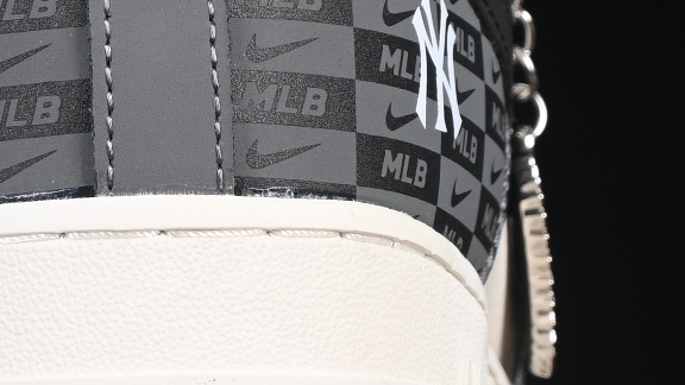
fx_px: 6902
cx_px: -134
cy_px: -145
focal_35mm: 380
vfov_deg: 3.2
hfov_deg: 5.7
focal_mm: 50
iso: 160
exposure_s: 1/60
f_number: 6.3
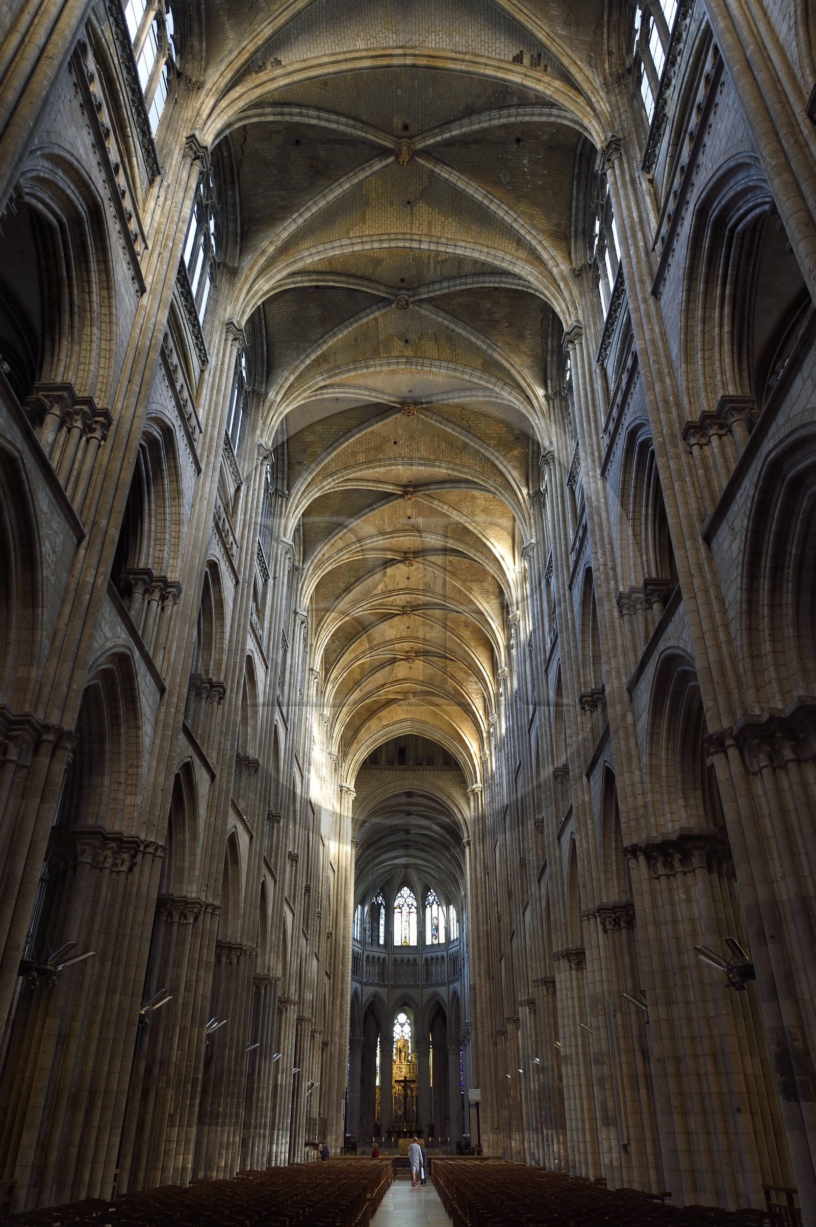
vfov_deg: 73.8
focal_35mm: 24
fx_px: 817
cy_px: 614
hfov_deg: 53.1
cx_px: 408
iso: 1000
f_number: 5.6
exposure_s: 1/30
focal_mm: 24
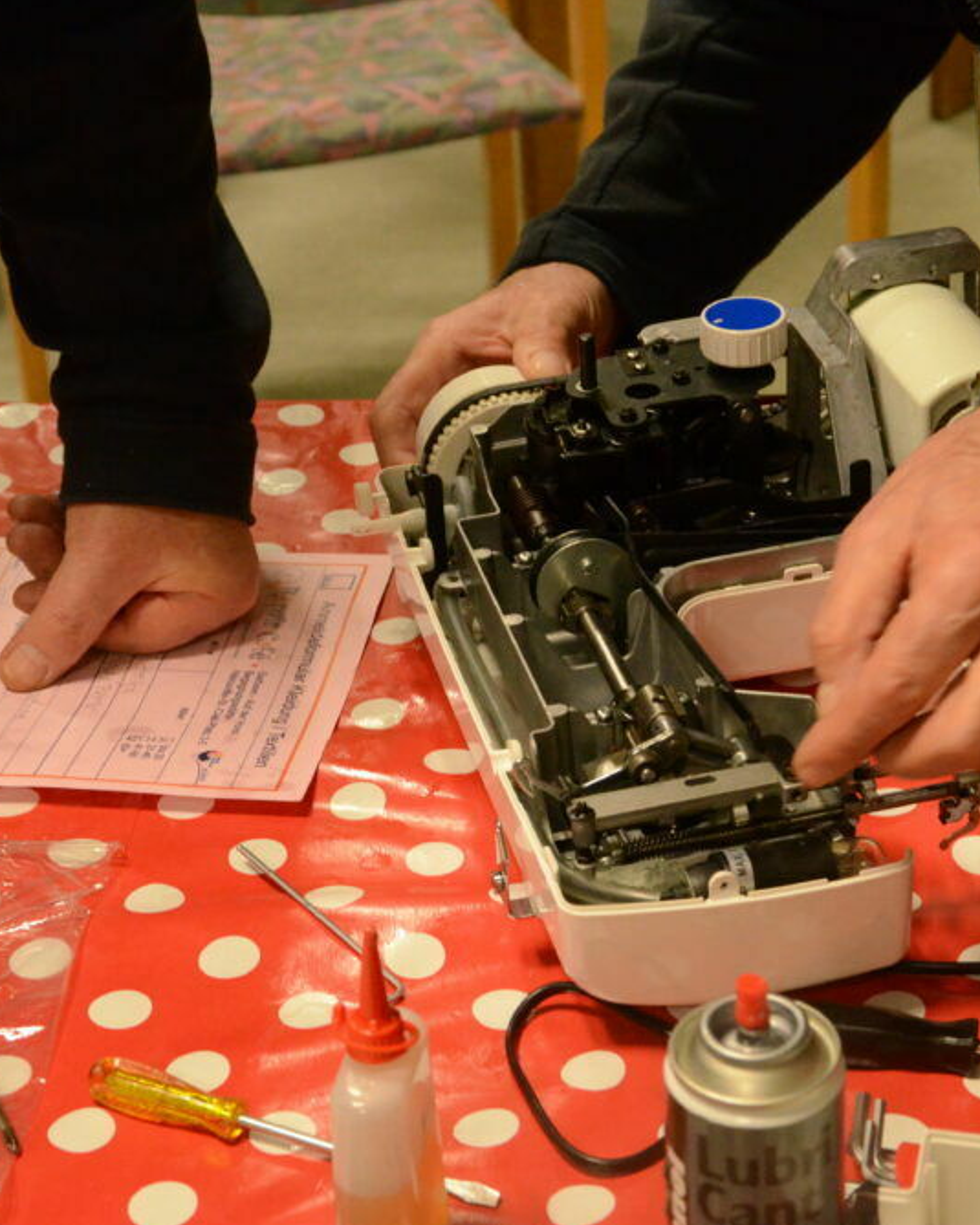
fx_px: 3119
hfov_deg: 17.8
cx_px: 588
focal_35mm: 86
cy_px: 613
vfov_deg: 22.2
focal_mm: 40
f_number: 6.3
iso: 4000
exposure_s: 1/125
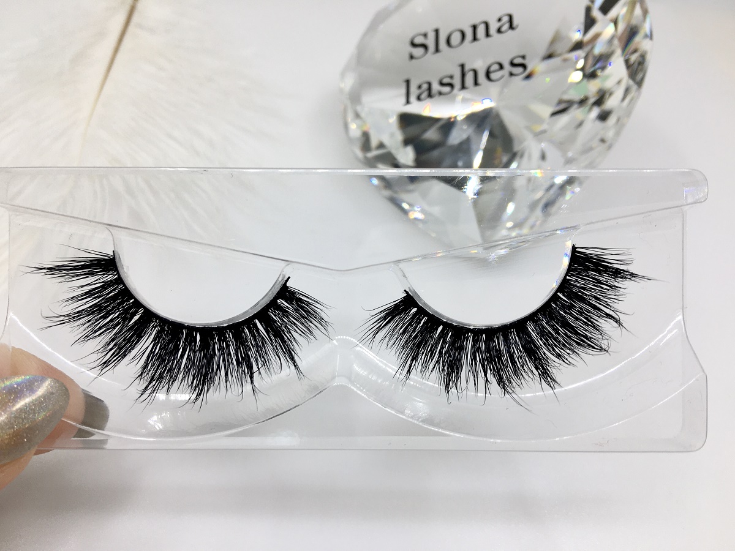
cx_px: 368
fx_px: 616
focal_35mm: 29
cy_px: 276
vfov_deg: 48.2
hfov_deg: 61.7
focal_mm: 4.15
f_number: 2.2
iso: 25
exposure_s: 1/256
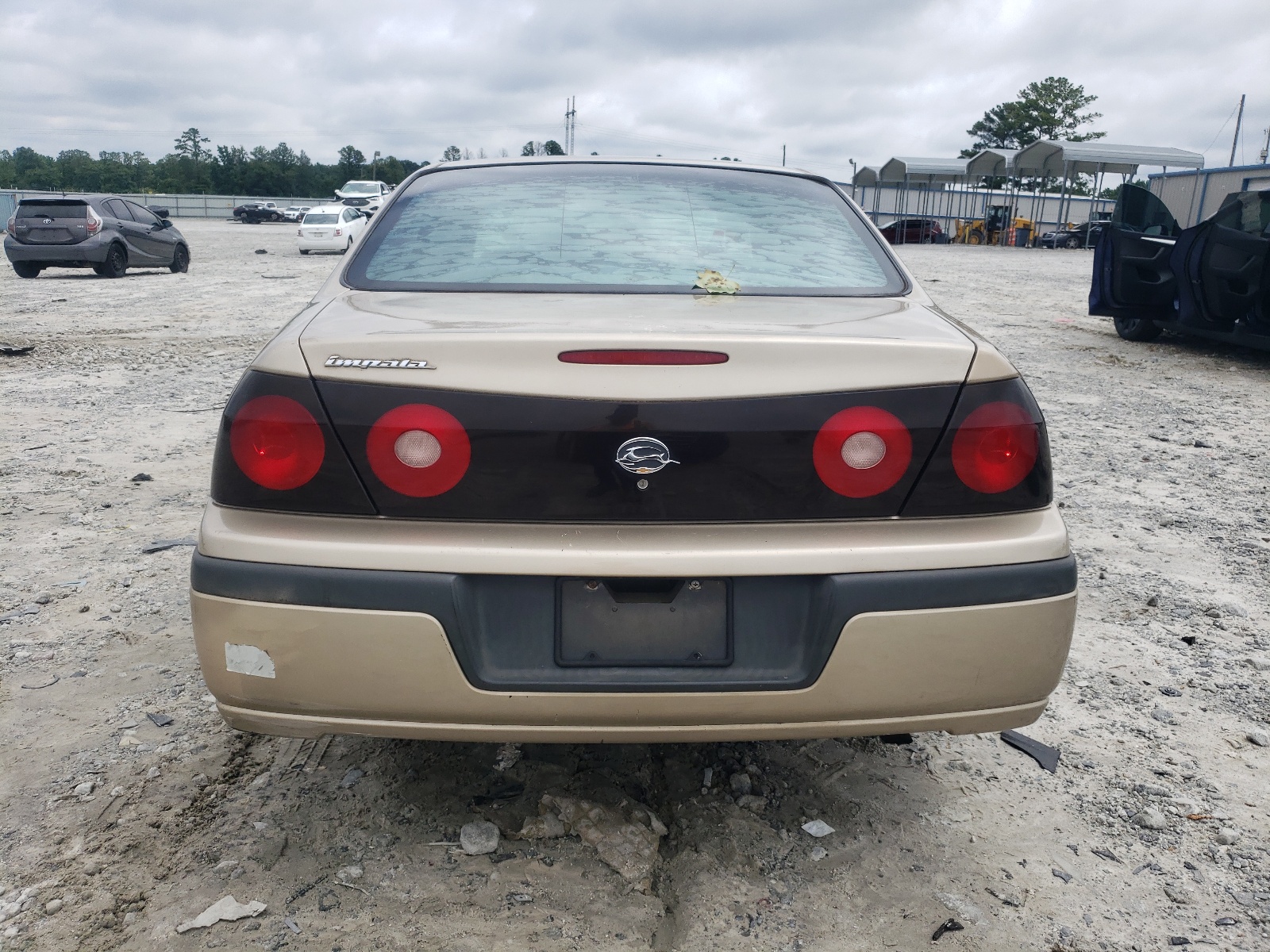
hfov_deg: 67.3
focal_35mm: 26
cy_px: 476
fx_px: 954
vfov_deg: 53.1
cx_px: 635
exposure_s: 1/3333
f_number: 1.5
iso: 50
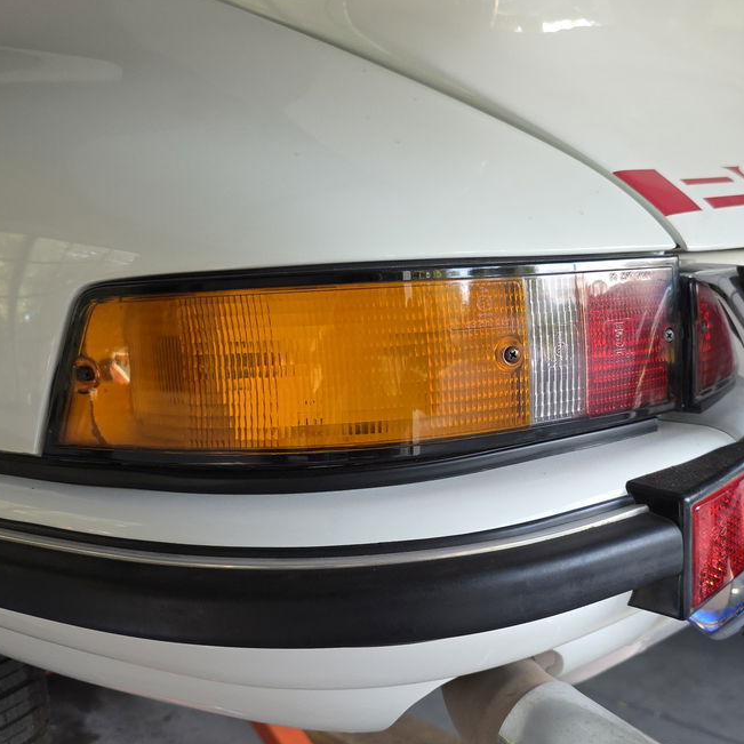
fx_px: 778
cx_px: 480
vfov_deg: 51.1
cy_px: 361
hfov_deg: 50.4
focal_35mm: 32
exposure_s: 1/180
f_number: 1.7
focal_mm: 6.3
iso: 160
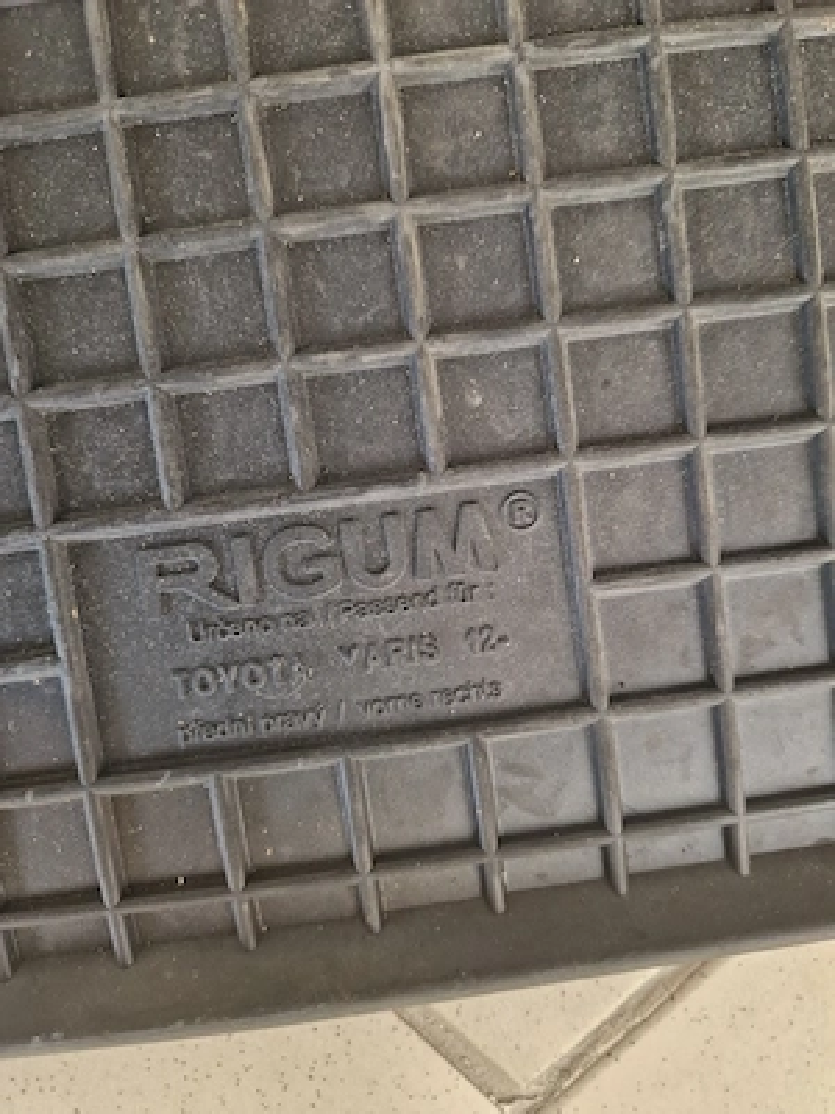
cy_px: 557
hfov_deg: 58.9
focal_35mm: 23
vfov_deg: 73.9
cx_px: 418
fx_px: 740
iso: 400
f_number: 1.8
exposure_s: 1/100
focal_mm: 5.4
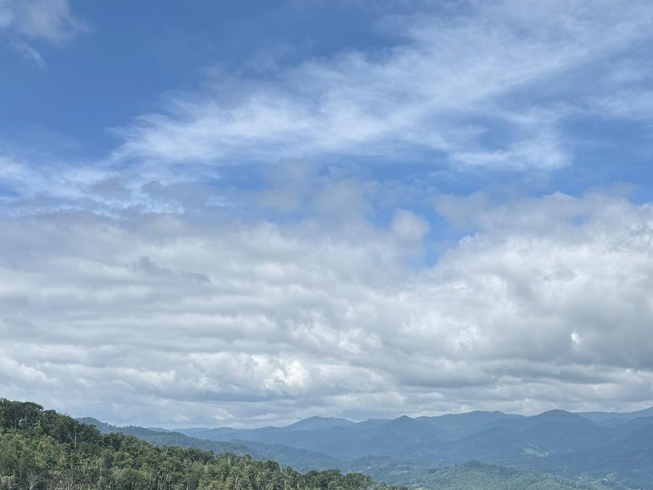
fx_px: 905
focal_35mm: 48
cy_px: 418
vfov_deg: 29.3
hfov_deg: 38.4
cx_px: 505
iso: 80
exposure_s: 1/7353
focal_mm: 6.76
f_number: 1.78
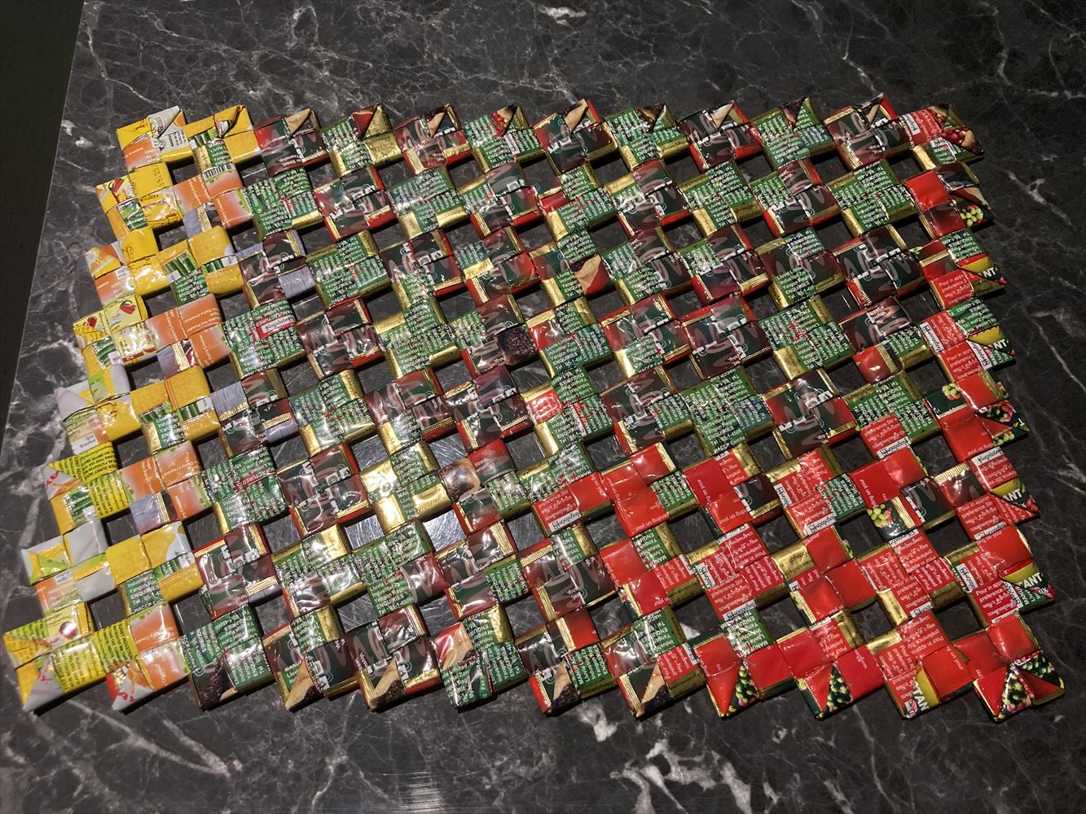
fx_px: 879
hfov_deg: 63.4
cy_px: 407
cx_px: 543
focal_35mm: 28
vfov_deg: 49.8
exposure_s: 1/51
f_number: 1.8
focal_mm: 3.99
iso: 200
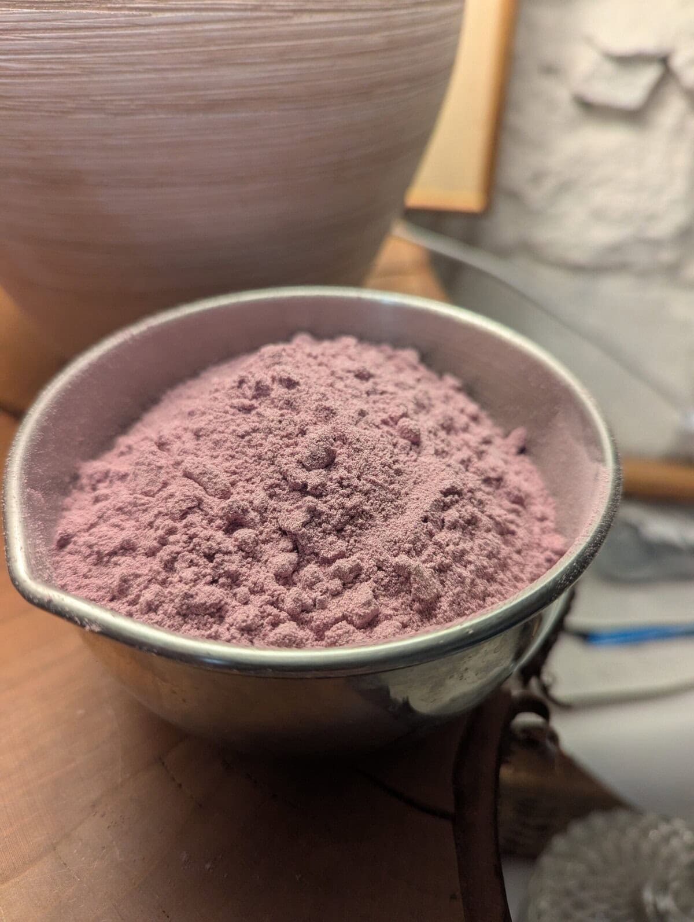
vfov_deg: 71.5
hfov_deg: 57.0
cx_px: 347
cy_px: 461
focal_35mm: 24
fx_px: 640
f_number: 1.9
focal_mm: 6.8
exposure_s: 1/100
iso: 228
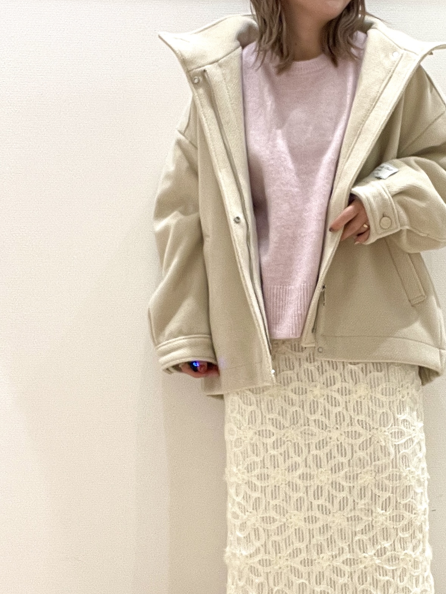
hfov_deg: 29.4
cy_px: 314
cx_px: 315
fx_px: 842
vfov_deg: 38.9
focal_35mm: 49
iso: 100
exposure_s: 1/60
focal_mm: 2.71
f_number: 2.2
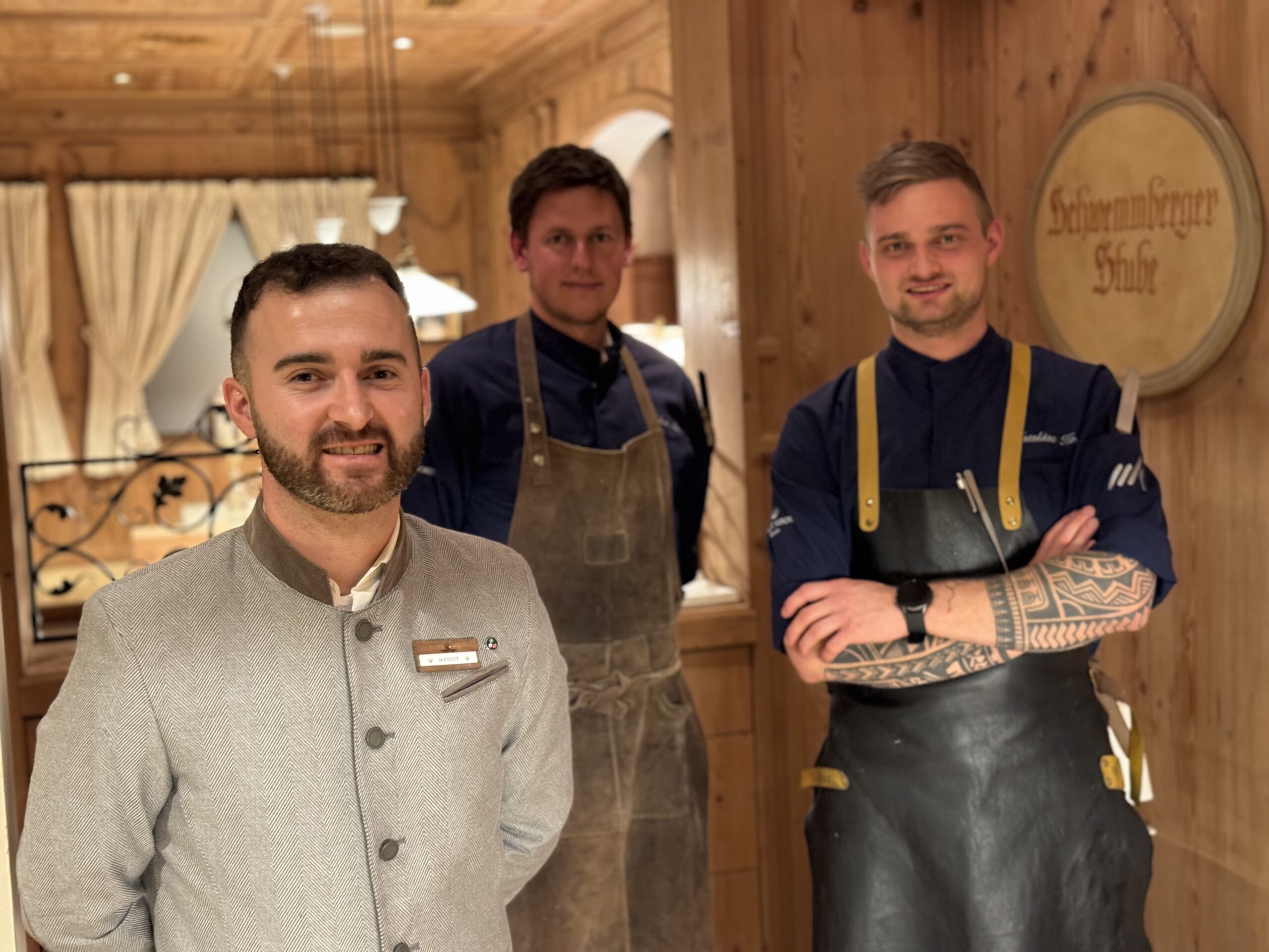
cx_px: 634
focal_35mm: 48
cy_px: 476
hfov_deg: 39.7
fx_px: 1760
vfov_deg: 30.3
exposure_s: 1/25
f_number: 1.78
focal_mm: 6.76
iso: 640
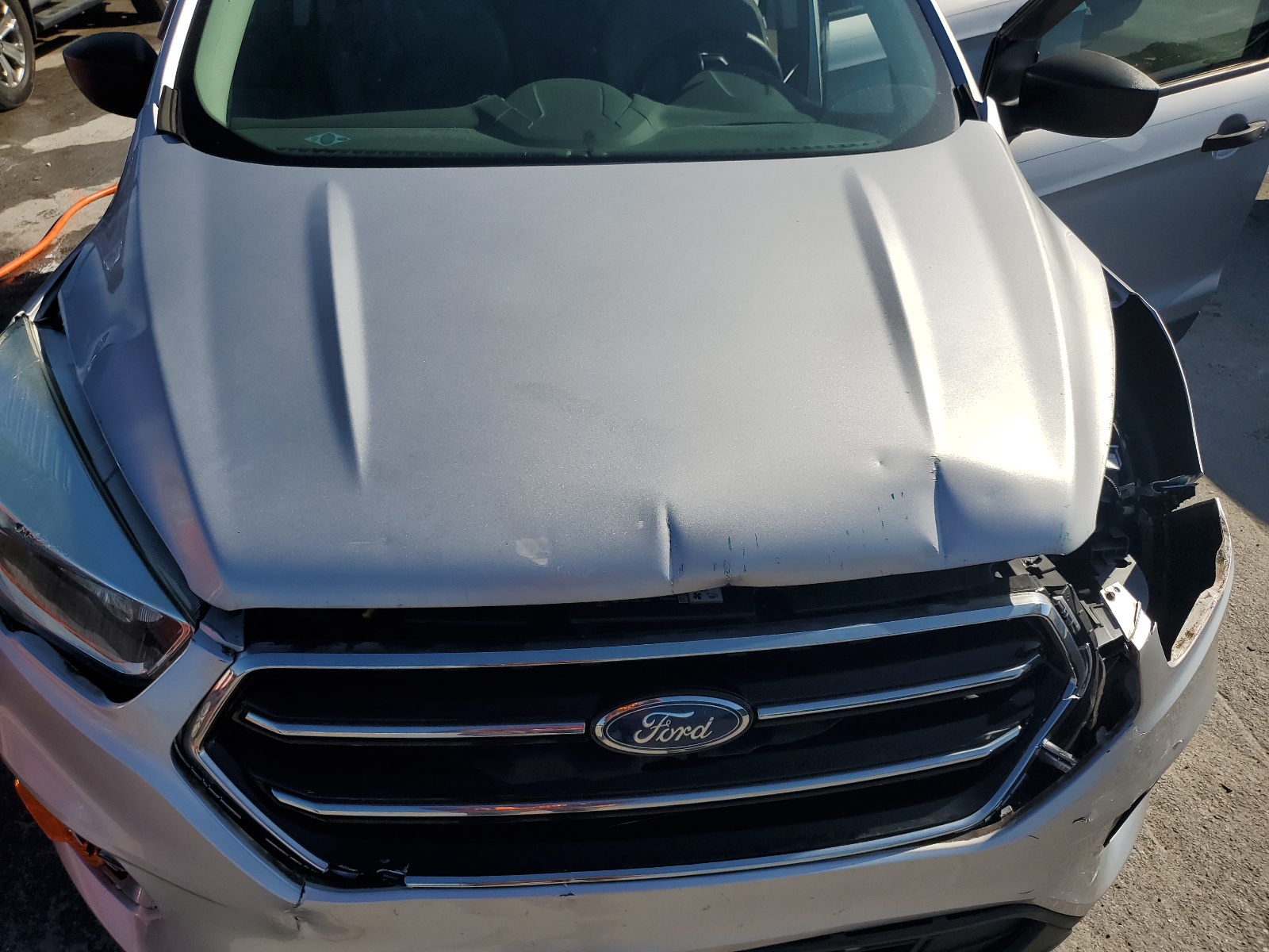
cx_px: 634
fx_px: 953
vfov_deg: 53.1
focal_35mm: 26
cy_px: 476
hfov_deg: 67.3
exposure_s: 1/10000
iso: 50
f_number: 1.5
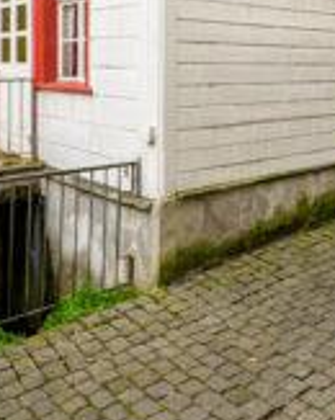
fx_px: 559
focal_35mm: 45
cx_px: 219
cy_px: 49
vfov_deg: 38.6
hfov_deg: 33.1
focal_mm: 16
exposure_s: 1/40
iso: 100
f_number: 9
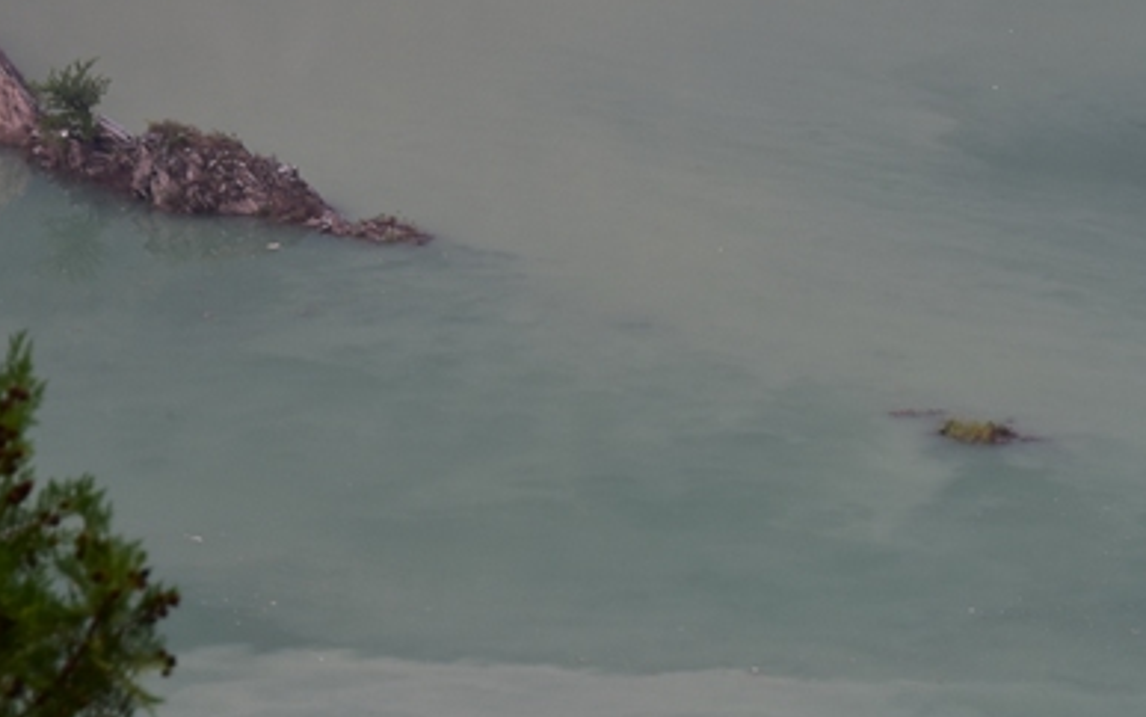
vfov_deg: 6.4
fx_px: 6404
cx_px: 1250
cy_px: -30
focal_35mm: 205
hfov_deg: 10.1
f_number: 5.6
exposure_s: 1/80
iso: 110
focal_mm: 48
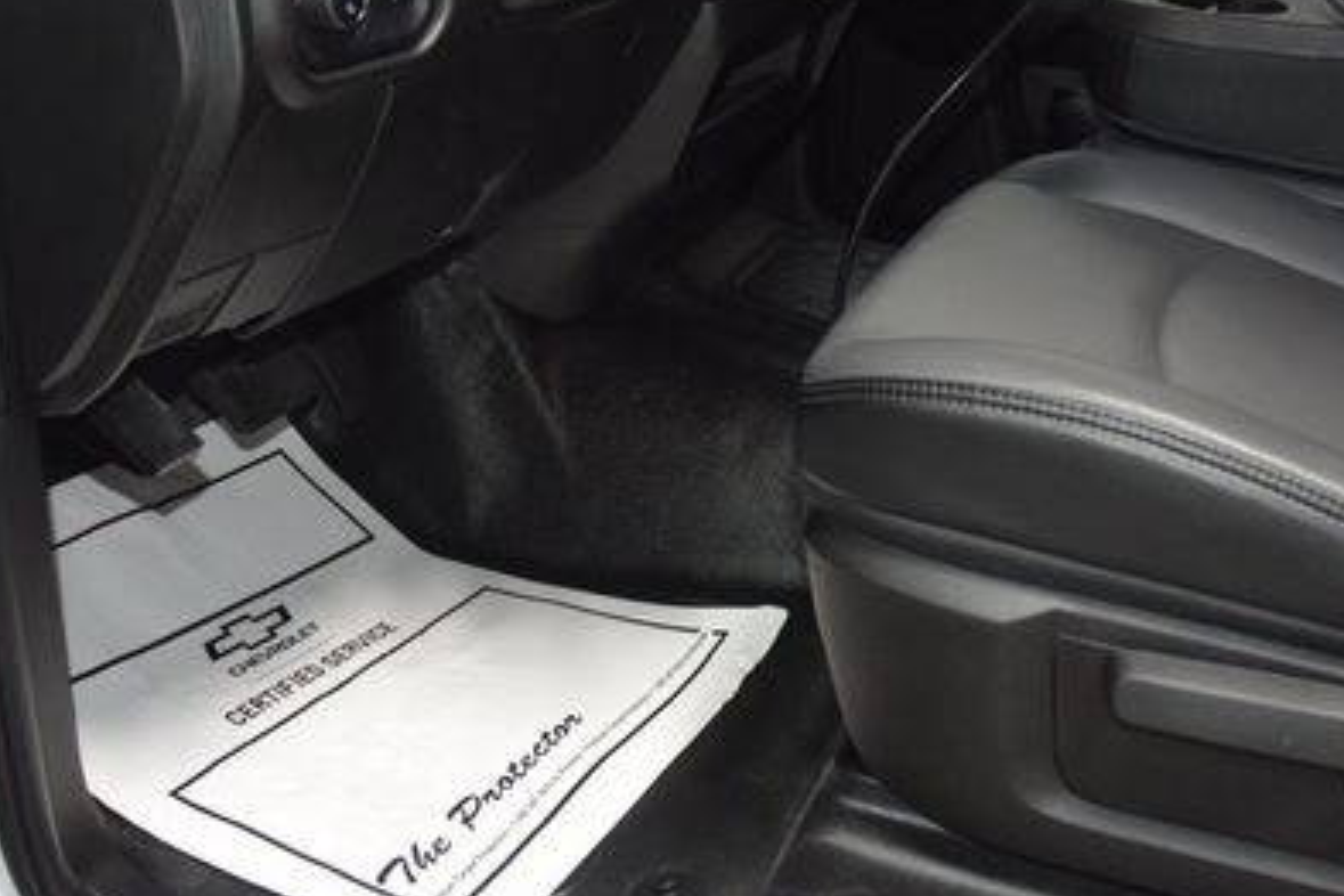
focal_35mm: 44
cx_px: 670
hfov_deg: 44.5
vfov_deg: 30.4
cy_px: 354
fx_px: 1643
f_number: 3.5
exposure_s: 1/60
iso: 1100
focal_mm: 18
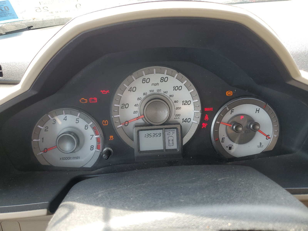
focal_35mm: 26
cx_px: 154
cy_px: 116
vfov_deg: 53.1
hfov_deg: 67.3
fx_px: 231
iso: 50
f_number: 1.5
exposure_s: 1/167
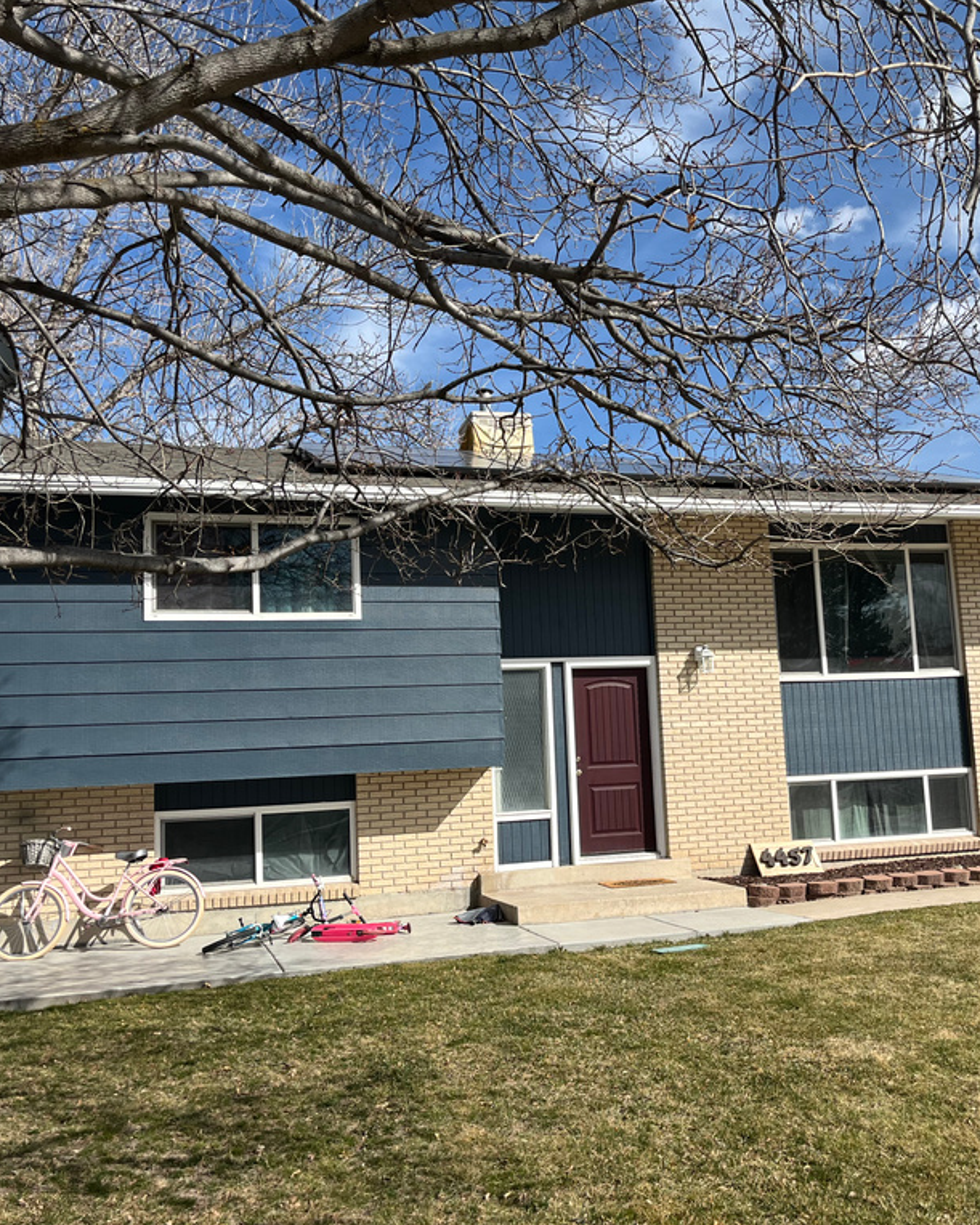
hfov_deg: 43.1
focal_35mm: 34
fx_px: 1233
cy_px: 612
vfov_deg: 52.9
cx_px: 600
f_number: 1.6
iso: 50
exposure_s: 1/4149
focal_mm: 5.1
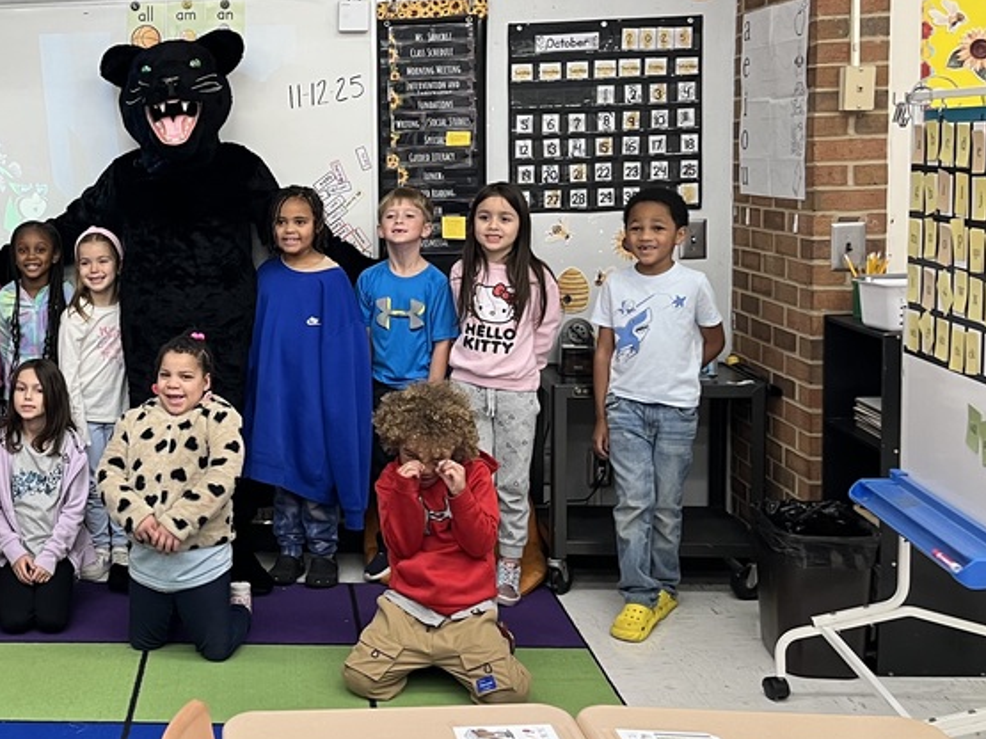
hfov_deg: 37.3
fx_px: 1367
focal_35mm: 48
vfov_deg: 30.1
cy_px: 281
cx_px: 110
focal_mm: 5.1
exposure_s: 1/60
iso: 100
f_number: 1.6
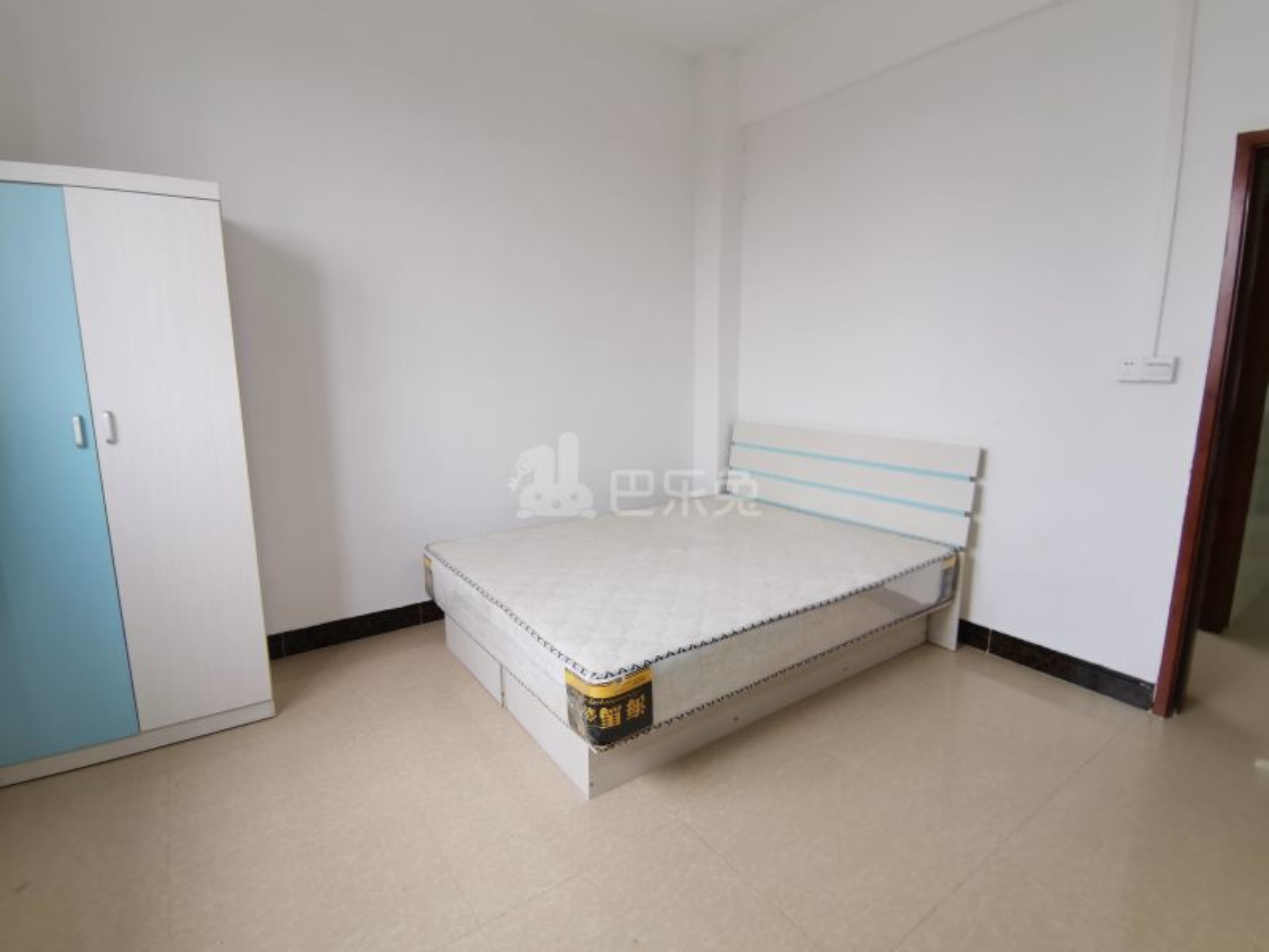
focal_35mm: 17
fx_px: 623
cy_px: 476
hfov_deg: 91.0
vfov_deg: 74.7
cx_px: 634
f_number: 2.2
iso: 100
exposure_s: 1/50
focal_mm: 2.26
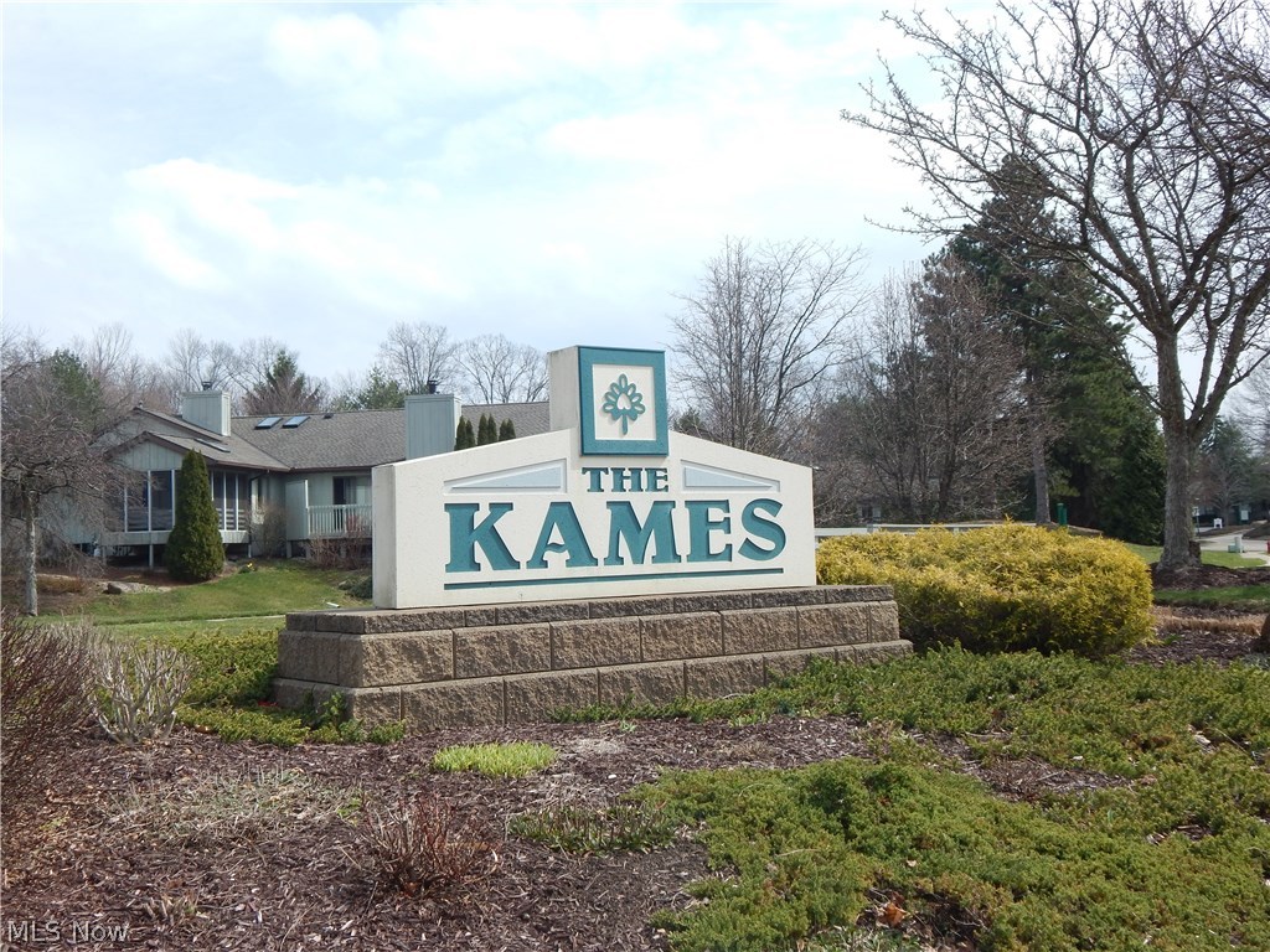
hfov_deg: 49.0
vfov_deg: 37.7
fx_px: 1394
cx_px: 635
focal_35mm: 38
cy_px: 476
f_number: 3.4
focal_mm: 6.8
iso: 125
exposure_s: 1/1500
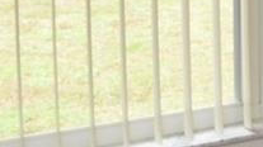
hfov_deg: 9.0
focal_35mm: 146
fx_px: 1017
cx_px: 945
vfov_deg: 8.1
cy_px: -70
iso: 200
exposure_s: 1/60
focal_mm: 12
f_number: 4
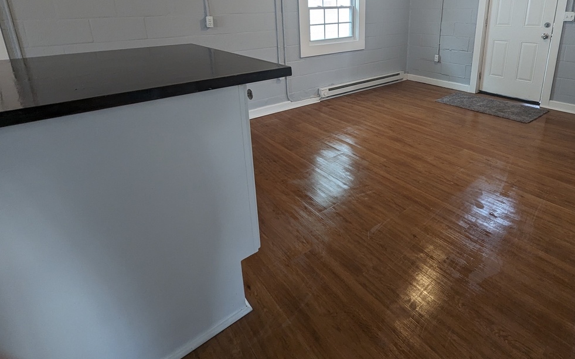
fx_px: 282
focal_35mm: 18
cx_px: 324
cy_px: 93
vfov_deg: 61.6
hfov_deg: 90.6
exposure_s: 1/24
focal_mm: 1.95
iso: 86
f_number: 2.2
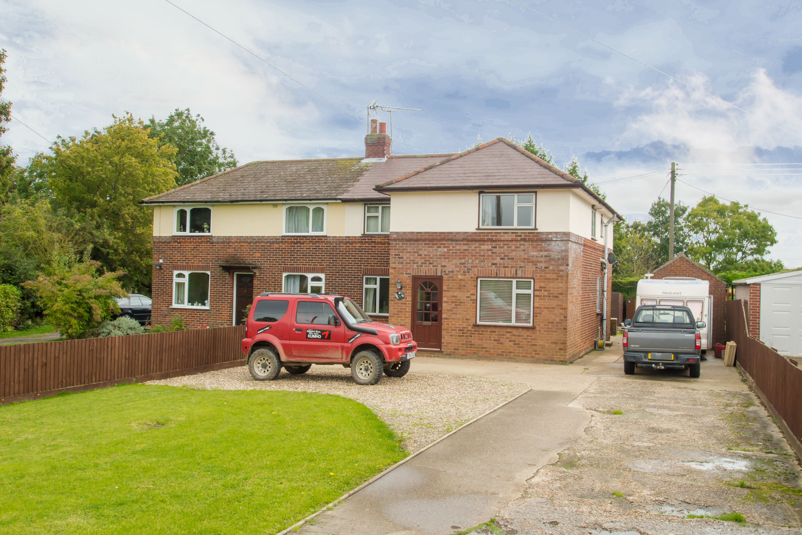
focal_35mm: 37
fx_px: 824
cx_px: 401
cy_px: 263
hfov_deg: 51.9
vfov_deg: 35.9
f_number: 7.1
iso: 200
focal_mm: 24
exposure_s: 1/800
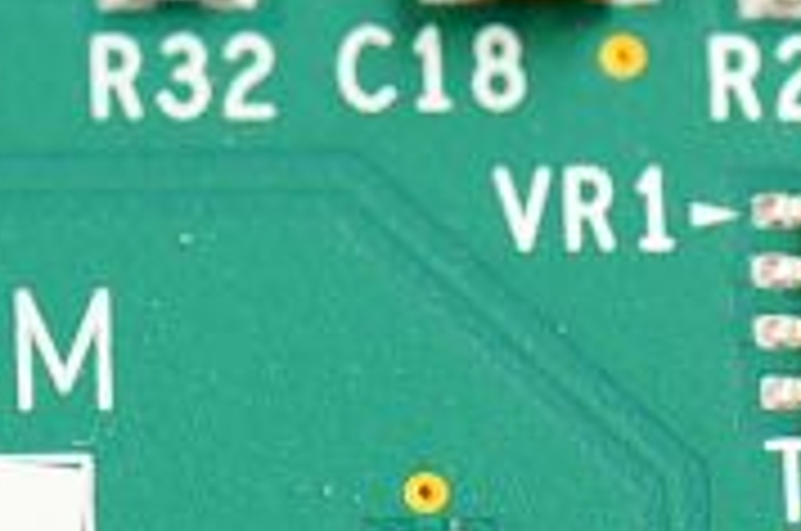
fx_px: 11816
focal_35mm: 532
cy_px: 603
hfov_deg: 3.8
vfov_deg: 2.6
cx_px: -922
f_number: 7.1
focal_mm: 105
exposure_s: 1/160
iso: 640
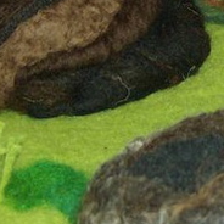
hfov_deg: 12.3
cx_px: 302
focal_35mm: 137
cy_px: 25
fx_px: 1003
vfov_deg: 12.6
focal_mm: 6
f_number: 2.8
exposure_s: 1/60
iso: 200
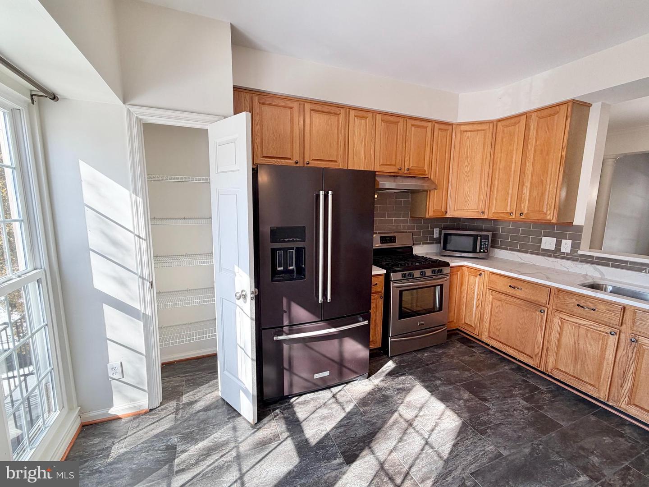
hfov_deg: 102.1
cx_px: 324
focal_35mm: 14
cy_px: 244
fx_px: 262
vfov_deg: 85.7
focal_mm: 2.22
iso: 50
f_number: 2.2
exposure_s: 1/120
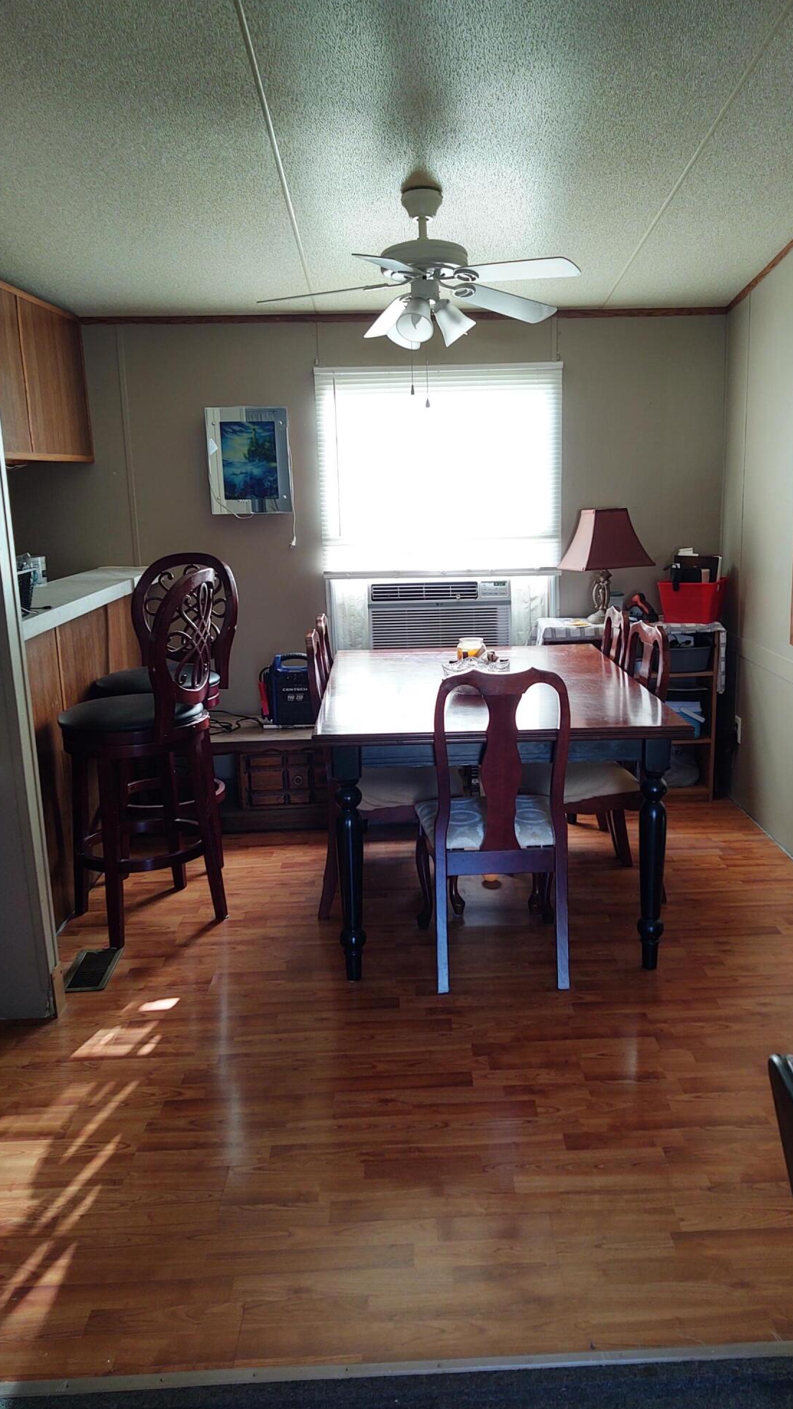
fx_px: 1121
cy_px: 701
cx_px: 451
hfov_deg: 38.9
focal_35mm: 30
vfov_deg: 64.3
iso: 100
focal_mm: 4.75
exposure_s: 1/101
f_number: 1.7
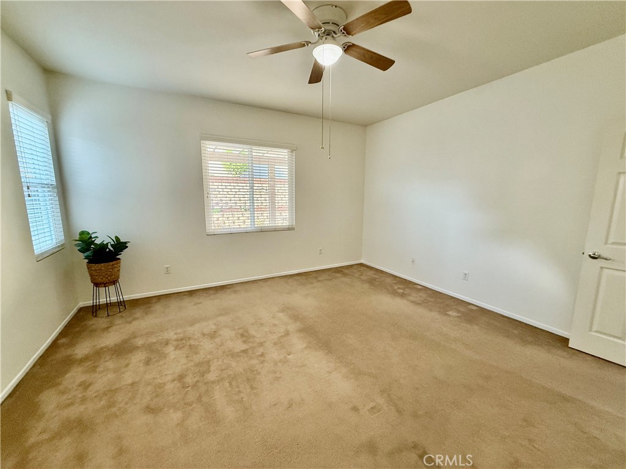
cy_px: 234
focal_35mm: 14
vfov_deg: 85.7
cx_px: 313
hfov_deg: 102.1
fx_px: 253
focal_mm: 2.22
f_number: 2.2
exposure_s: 1/120
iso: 320
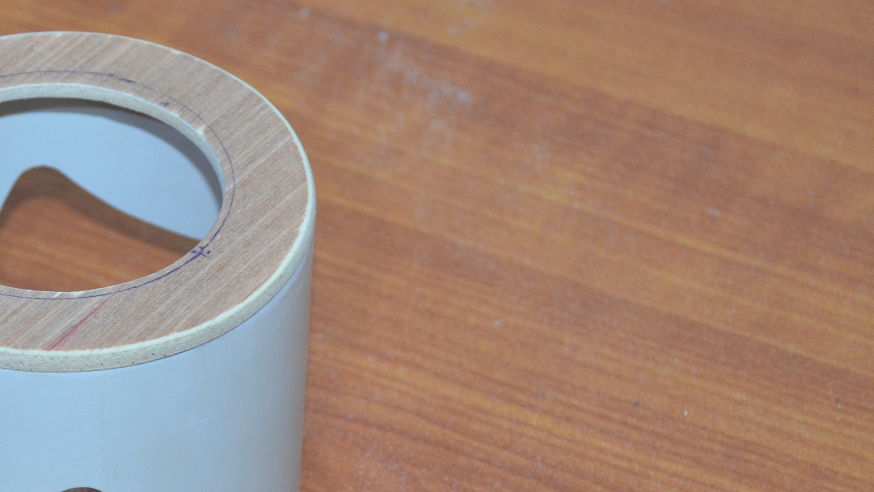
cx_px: 32
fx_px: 3685
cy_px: 324
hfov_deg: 13.4
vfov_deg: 7.6
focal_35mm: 159
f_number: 5.3
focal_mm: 46
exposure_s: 1/60
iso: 800
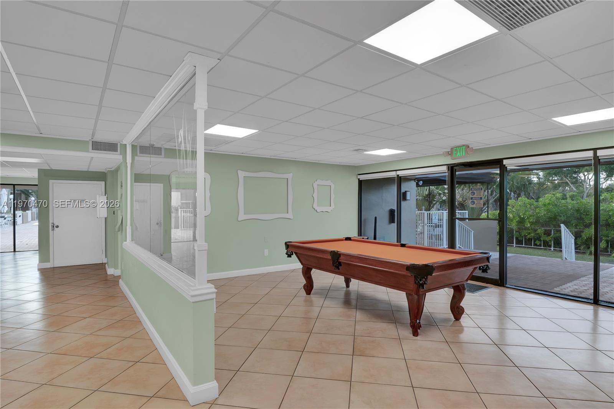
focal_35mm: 18
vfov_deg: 67.4
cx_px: 307
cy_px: 204
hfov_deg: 90.0
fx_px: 307
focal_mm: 12
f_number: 11
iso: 100
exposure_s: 1/8
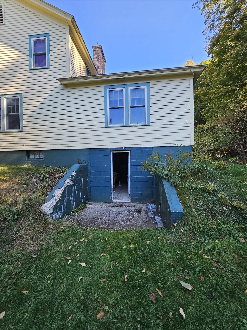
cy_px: 165
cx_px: 124
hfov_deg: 89.9
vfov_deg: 106.2
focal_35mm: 13
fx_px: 124
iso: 125
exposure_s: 1/359
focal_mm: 2.2
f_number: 2.2
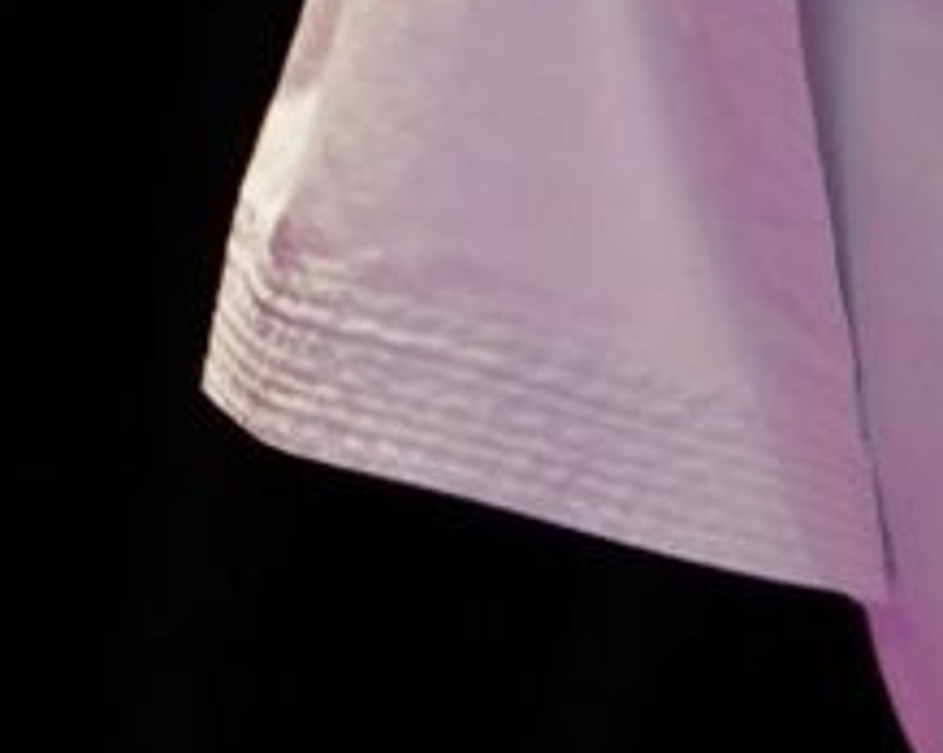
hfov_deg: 1.0
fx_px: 56521
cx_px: 1869
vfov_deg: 0.8
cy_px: -1130
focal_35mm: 2027
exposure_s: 1/1000
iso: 1600
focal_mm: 174
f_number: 2.8
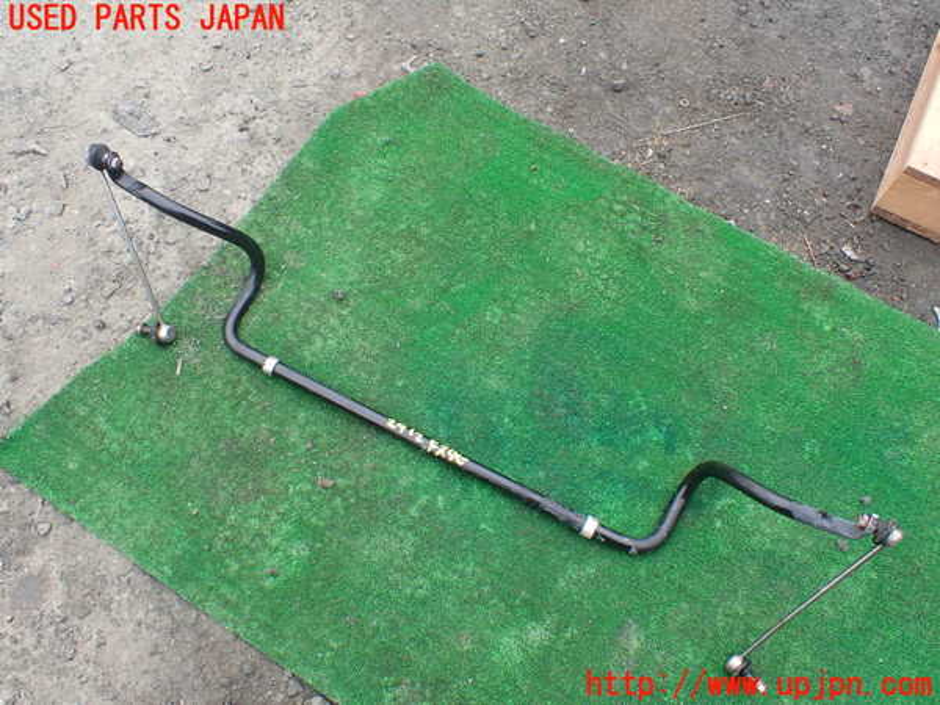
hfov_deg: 60.0
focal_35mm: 30
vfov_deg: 46.8
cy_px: 352
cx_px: 470
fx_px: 815
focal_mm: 5.4
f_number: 3.2
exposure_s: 1/200
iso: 100
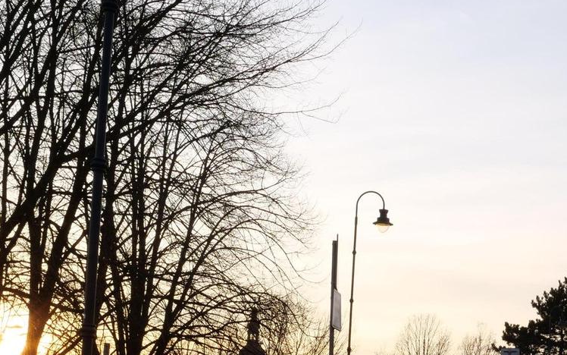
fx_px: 1051
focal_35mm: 68
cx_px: 521
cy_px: 379
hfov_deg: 28.9
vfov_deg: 18.5
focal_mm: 15
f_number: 10
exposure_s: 1/80
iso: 200
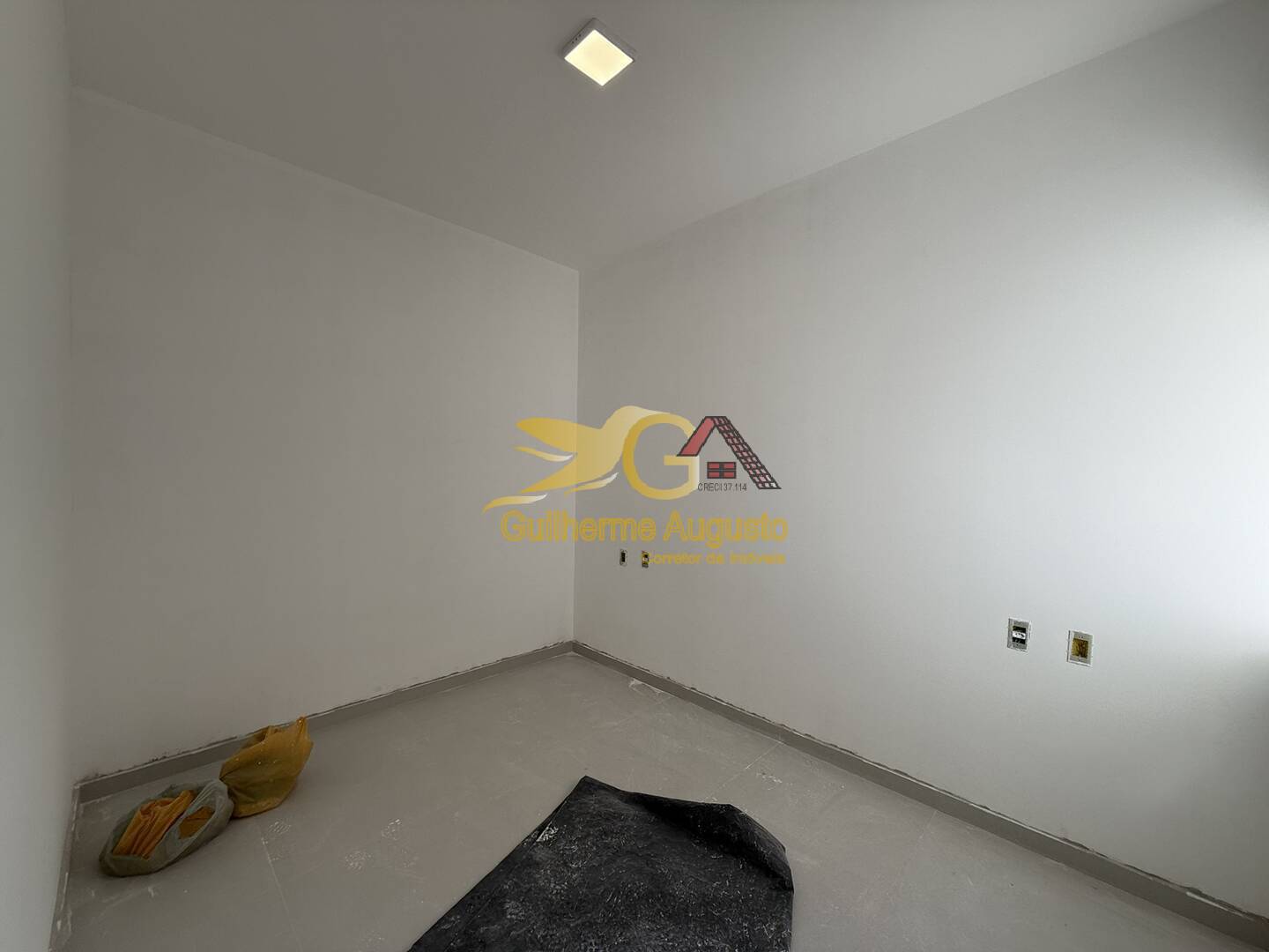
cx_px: 634
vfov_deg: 85.7
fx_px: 513
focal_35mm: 14
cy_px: 476
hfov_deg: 102.1
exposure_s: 1/237
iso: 50
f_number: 2.2
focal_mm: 2.22
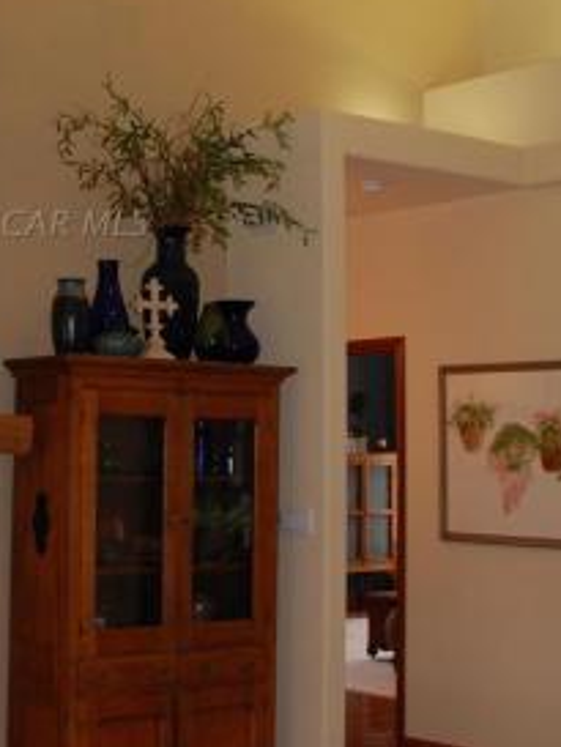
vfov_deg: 21.9
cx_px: 11
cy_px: 223
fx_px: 1922
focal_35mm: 89
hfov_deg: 16.3
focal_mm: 22
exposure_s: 1/60
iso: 400
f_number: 3.8
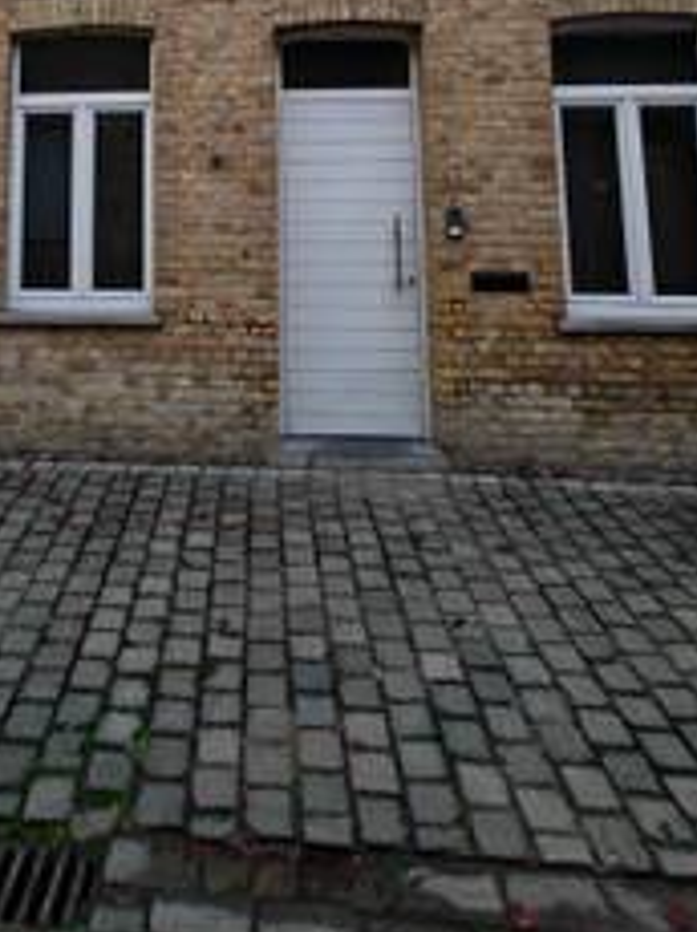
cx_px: 215
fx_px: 699
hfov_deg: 51.7
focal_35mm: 26
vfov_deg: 58.1
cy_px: 99
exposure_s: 1/50
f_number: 2.2
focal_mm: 2.62
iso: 100
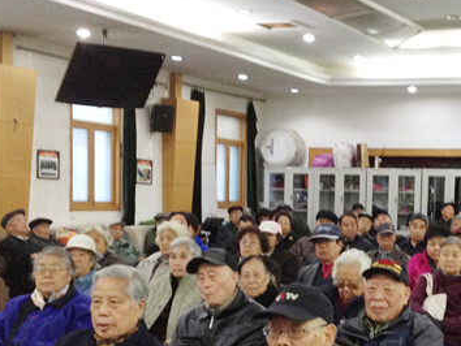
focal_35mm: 79
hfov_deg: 24.4
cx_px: 357
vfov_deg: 18.6
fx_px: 1053
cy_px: 259
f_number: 2.4
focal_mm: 4.28
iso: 250
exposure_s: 1/20
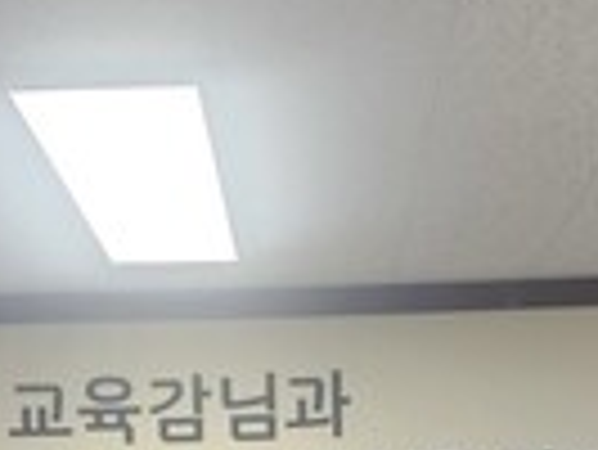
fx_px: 1798
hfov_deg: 18.9
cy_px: 765
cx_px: 292
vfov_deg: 13.1
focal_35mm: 104
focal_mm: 6.4
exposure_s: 1/120
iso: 160
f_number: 1.8
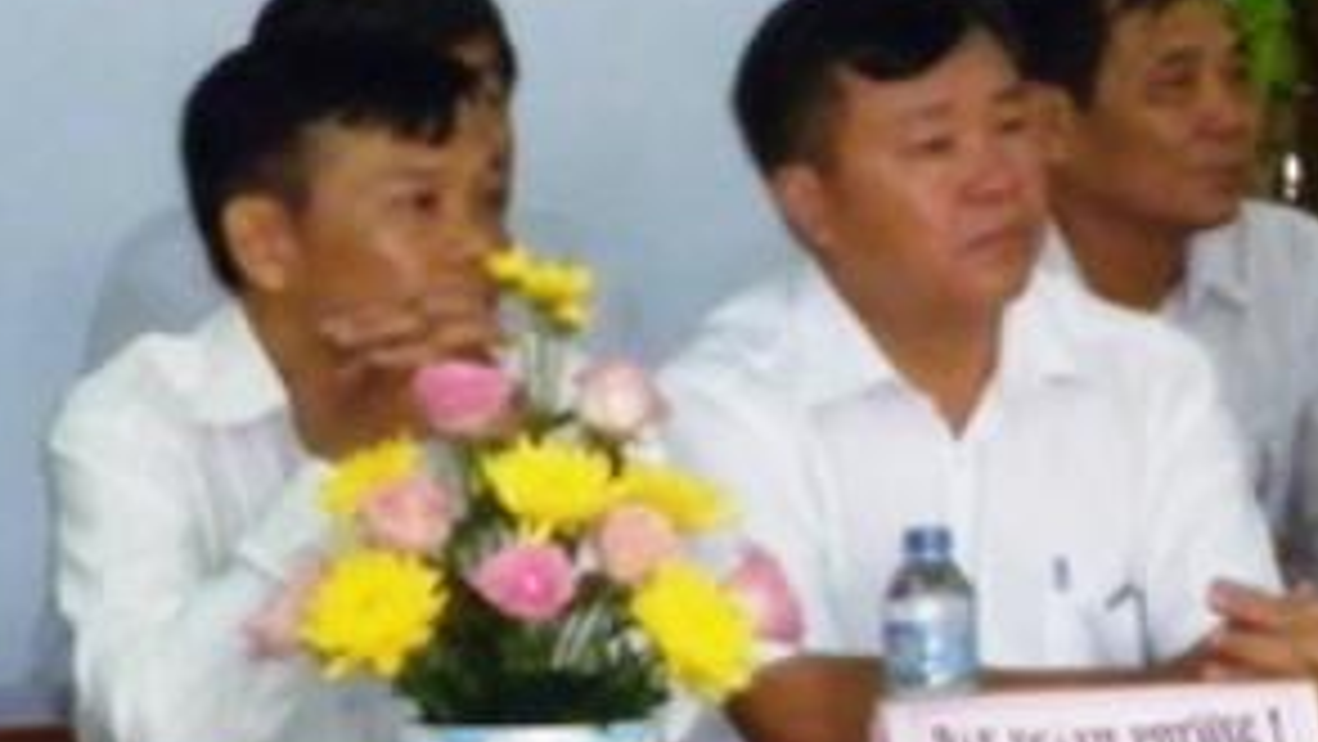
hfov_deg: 8.8
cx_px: 2155
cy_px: 657
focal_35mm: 236
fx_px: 8250
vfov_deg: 5.1
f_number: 4.4
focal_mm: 11.1
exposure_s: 1/60
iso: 640
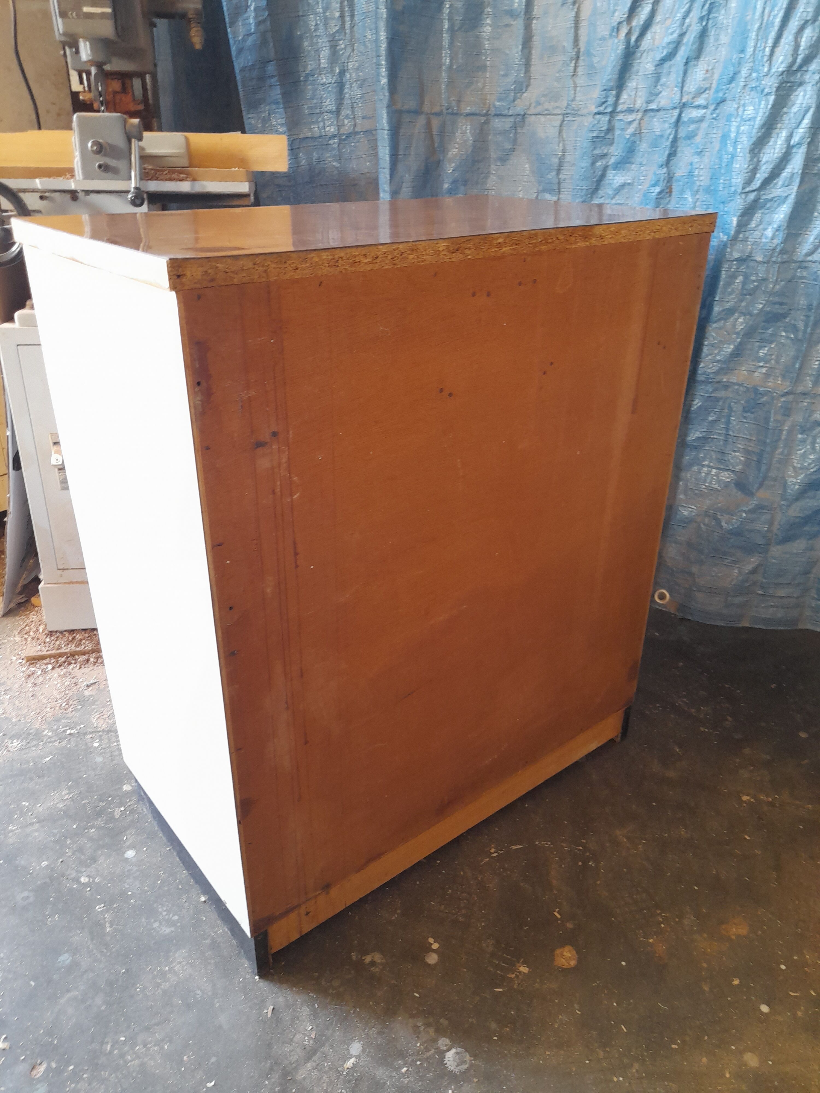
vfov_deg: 69.4
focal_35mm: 25
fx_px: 790
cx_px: 410
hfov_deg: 54.9
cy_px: 546
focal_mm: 4.6
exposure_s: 1/50
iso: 250
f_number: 2
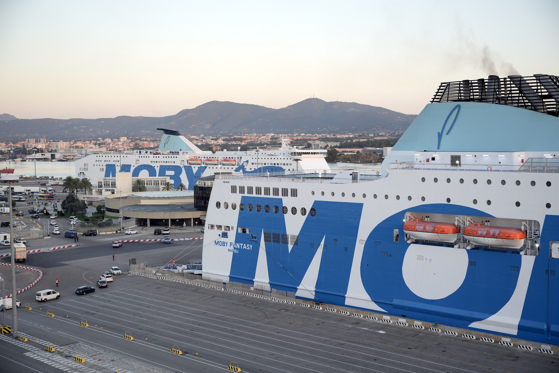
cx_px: 280
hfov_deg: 41.9
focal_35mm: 47
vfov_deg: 28.6
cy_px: 186
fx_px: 730
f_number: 4
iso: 100
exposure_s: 1/100
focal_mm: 47
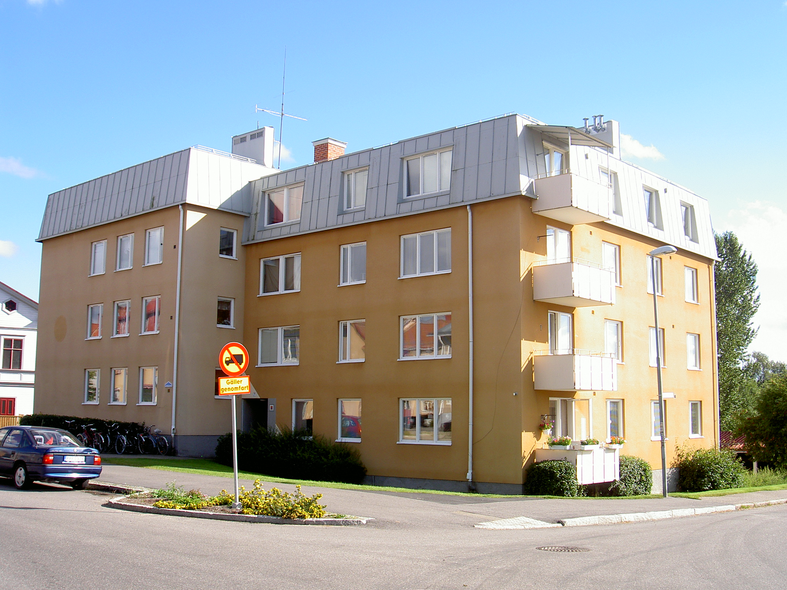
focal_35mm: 39
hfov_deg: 47.9
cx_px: 394
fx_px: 887
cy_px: 295
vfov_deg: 36.8
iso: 100
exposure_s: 1/200
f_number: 4.7
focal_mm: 8
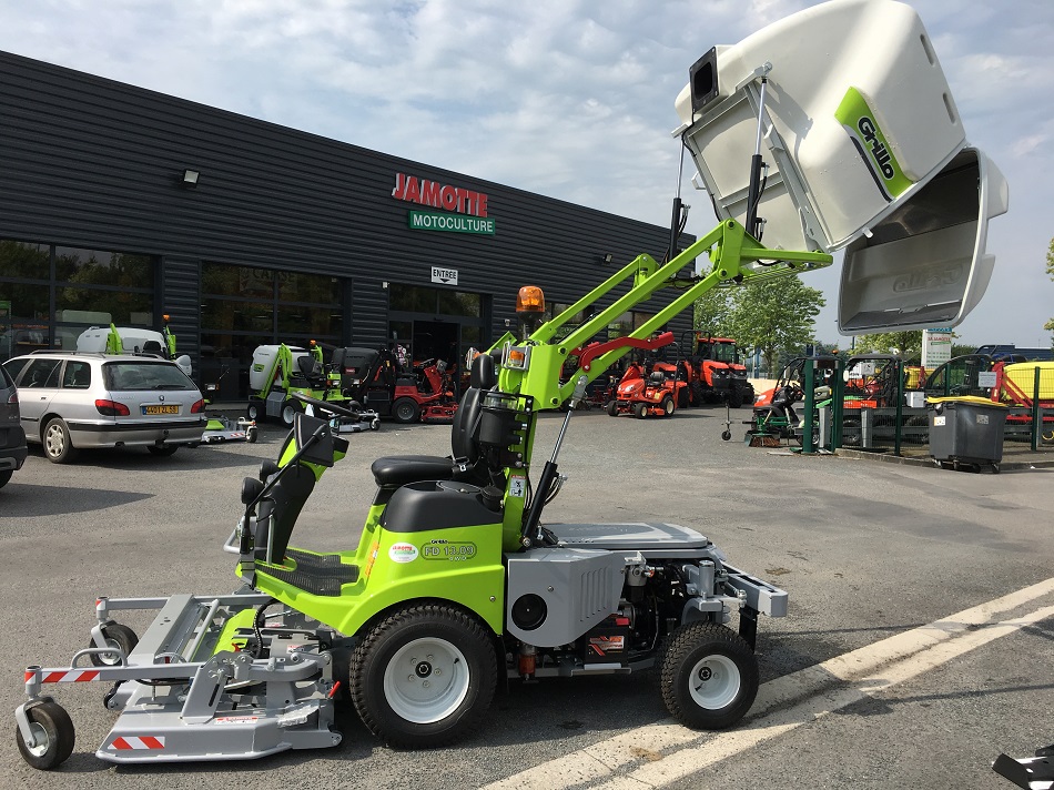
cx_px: 527
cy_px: 395
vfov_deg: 48.2
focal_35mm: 29
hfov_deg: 61.7
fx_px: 883
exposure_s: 1/1748
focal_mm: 4.15
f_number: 2.2
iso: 25
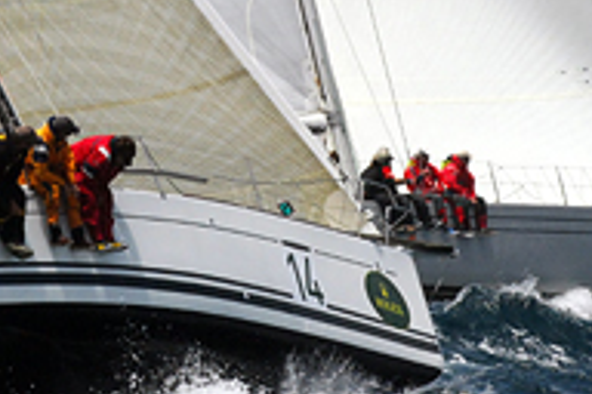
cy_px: 22
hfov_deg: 2.2
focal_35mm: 937
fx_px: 15407
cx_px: 157
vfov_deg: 1.5
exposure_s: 1/1000
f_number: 8.5
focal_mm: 200
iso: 400
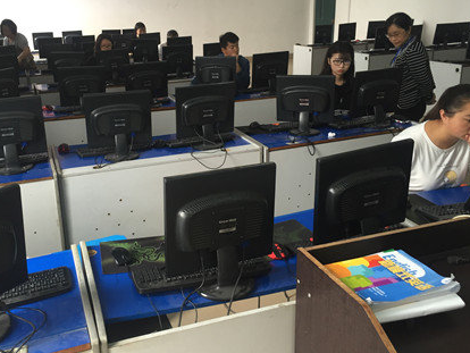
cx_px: 195
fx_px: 475
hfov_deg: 52.3
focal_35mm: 35
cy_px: 148
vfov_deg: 40.6
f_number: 2.2
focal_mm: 4.15
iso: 64
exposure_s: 1/30
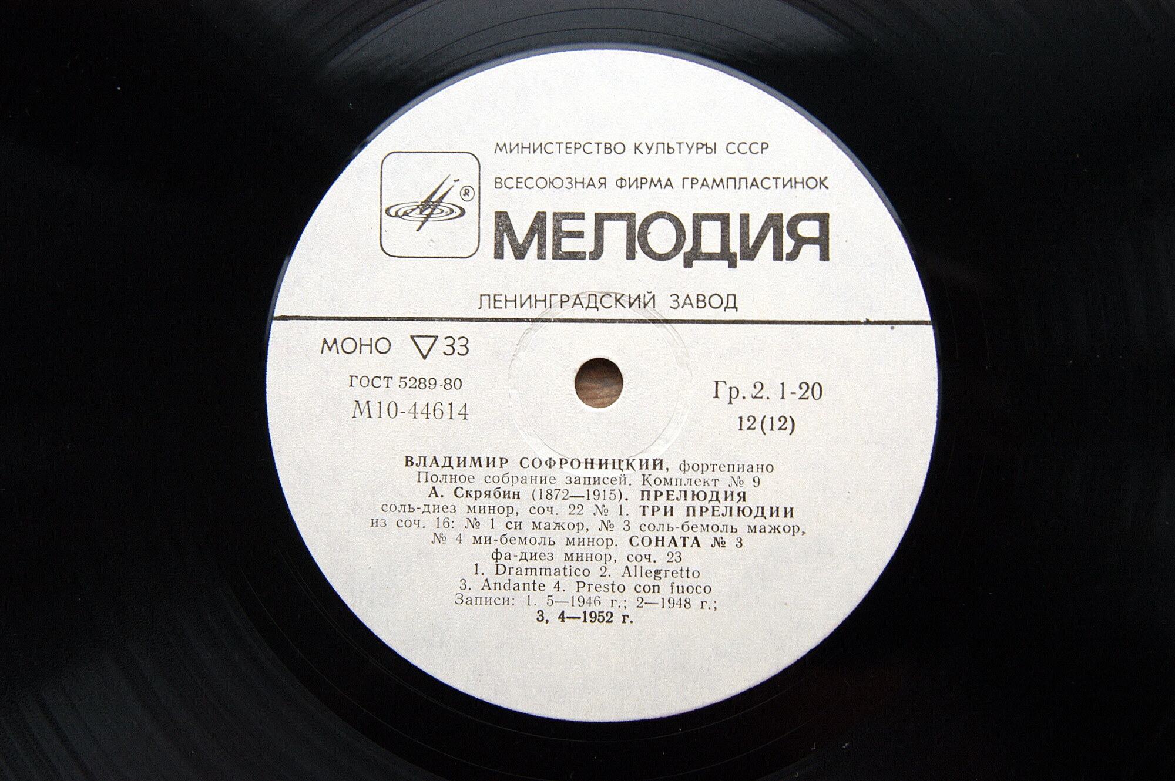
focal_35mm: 52
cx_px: 588
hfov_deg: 37.9
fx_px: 1712
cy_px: 390
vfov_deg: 25.7
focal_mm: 35
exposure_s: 1/90
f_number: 5
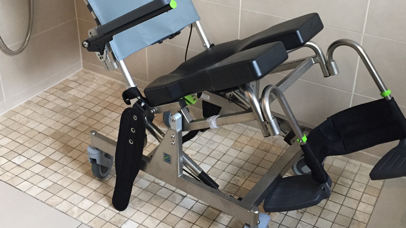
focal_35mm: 44
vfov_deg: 26.8
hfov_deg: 46.4
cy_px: 61
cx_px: 199
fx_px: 474
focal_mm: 4.15
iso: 250
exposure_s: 1/33
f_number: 2.2
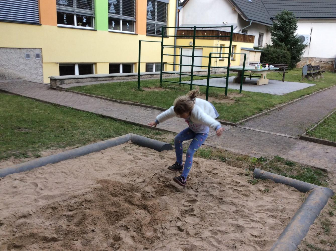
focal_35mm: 32
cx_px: 168
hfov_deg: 56.9
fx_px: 310
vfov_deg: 44.0
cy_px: 126
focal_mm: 3.3
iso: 32
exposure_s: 1/408
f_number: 2.4
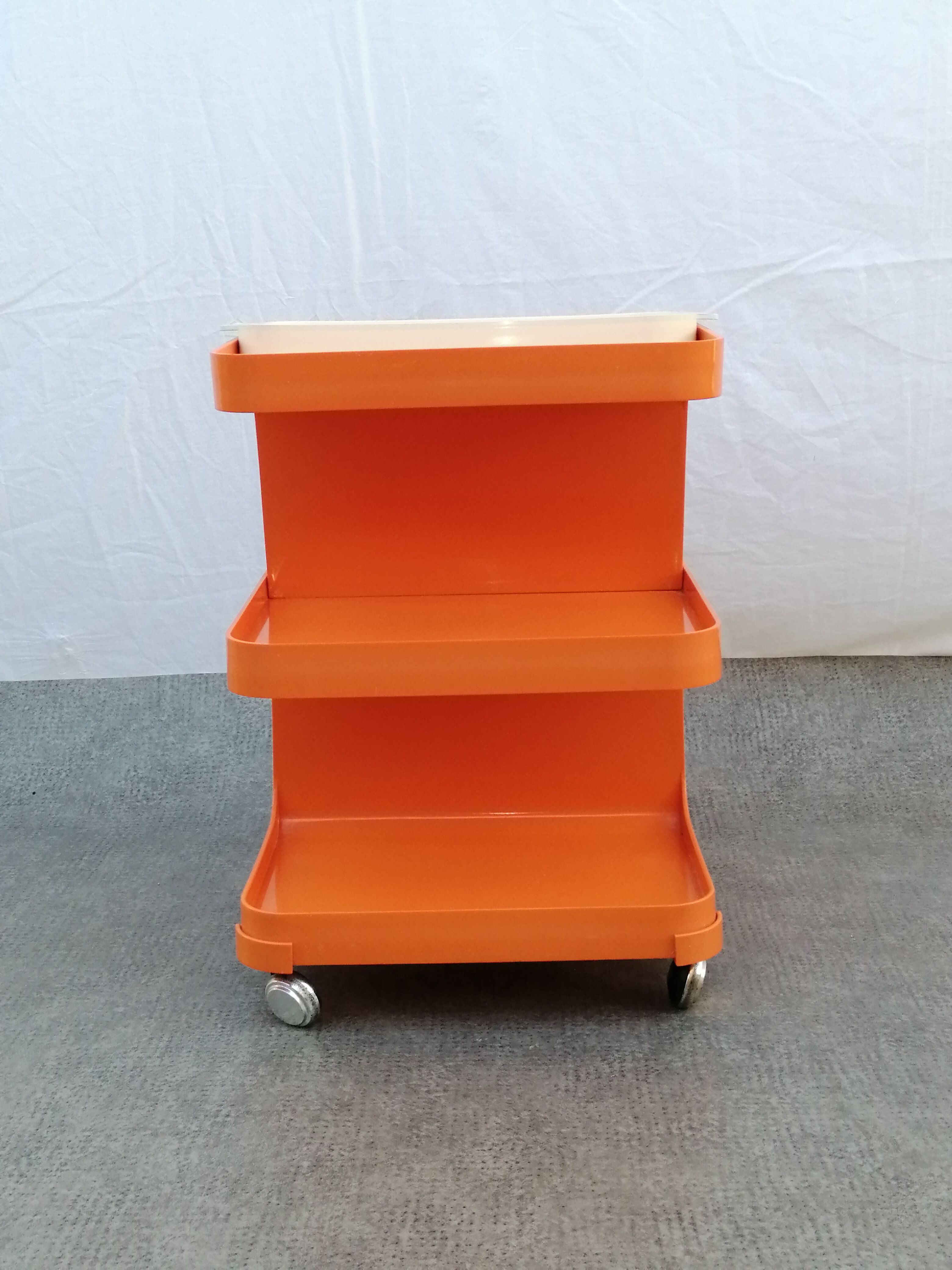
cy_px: 635
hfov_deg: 32.9
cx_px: 476
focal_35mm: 44
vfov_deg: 42.9
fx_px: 1613
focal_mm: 3.46
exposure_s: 1/139
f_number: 1.8
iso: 50
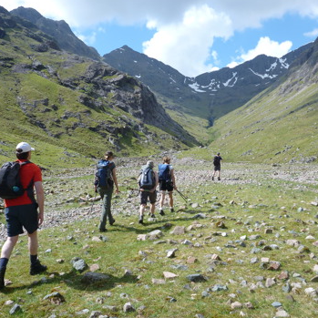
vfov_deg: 48.5
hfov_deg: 48.4
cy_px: 159
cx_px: 148
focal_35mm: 34
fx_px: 353
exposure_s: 1/640
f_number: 3.3
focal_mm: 4.9
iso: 100
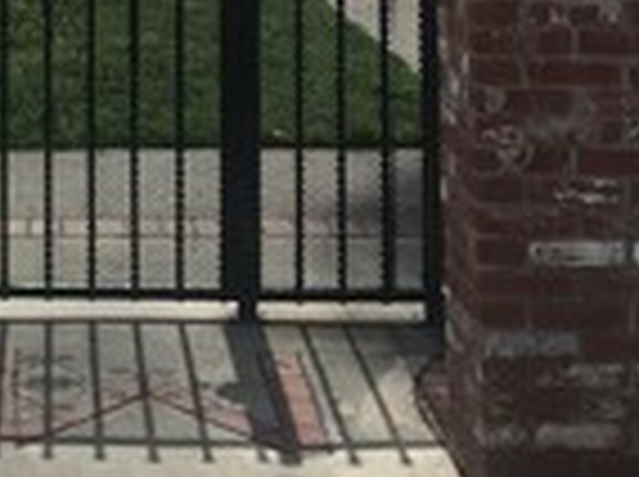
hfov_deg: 14.7
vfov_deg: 10.8
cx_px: -63
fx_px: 2414
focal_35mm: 131
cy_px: -292
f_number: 2.2
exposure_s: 1/2959
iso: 25
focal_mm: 4.15
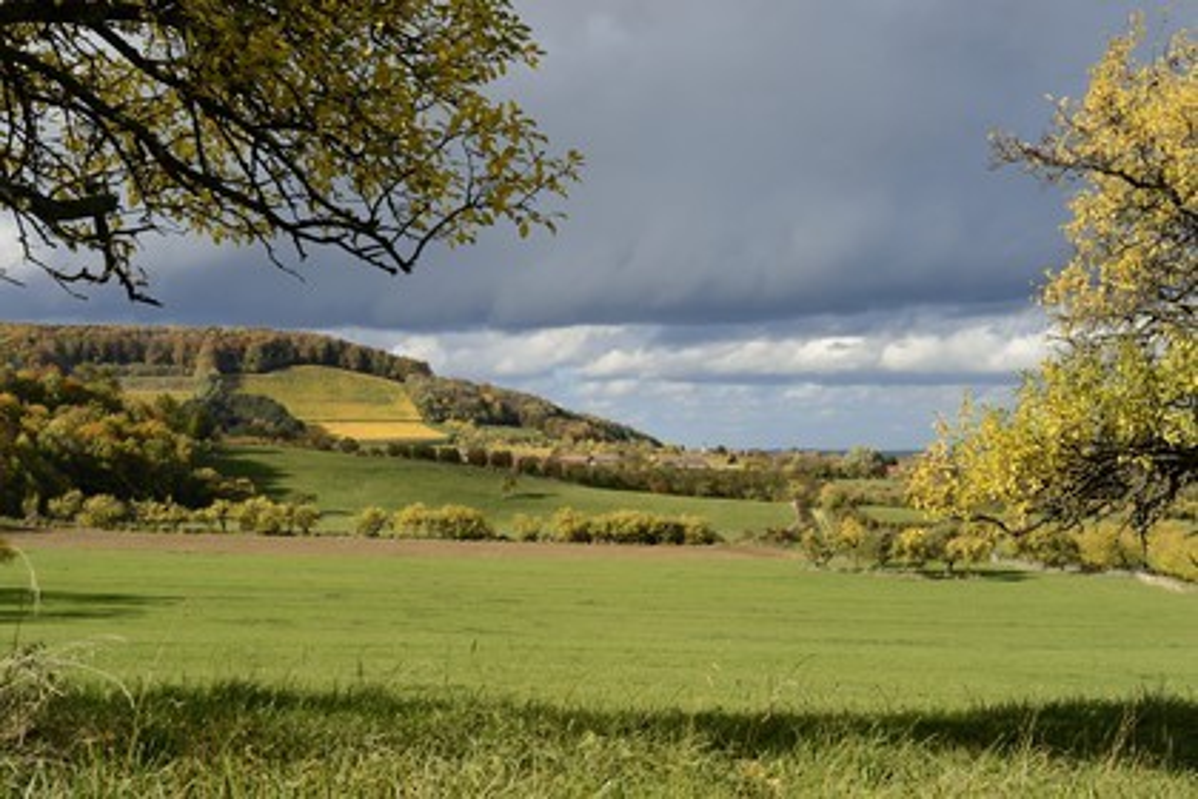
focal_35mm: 52
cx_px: 599
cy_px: 400
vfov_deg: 26.0
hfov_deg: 38.2
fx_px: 1730
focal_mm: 52
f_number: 11
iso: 200
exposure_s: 1/250
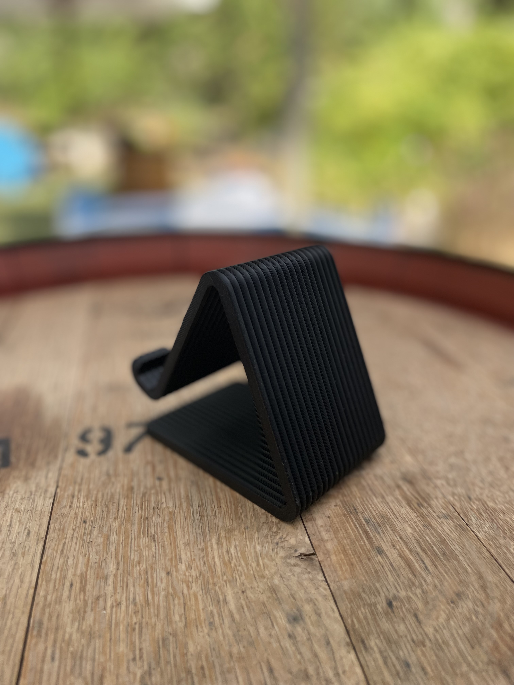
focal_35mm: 26
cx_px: 257
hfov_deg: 53.1
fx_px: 515
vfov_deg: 67.3
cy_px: 342
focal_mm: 4.2
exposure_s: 1/831
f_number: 1.6
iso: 50
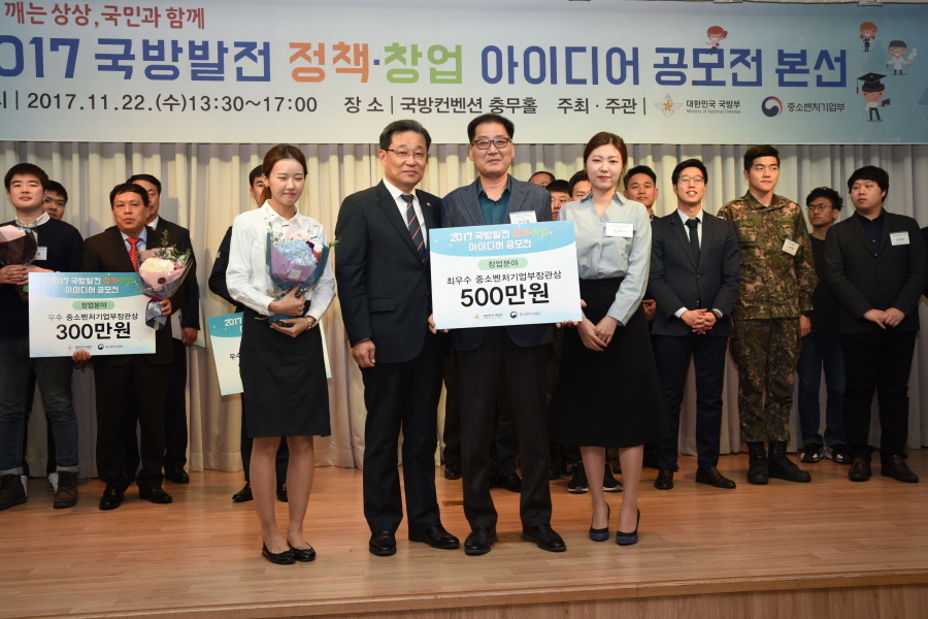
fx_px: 1031
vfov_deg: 33.4
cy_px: 310
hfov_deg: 48.5
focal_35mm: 40
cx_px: 464
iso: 800
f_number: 8
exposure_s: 1/60
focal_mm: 40
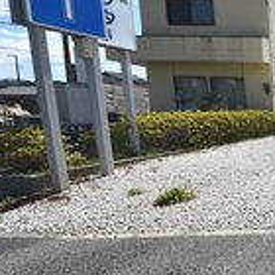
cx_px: 411
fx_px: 288
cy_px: 160
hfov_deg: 29.8
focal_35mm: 32
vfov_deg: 50.9
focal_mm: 8
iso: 100
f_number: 9
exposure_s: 1/400
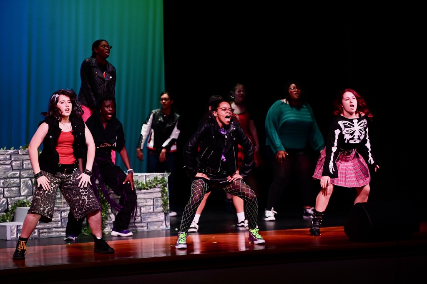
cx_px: 214
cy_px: 142
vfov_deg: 10.1
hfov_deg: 15.2
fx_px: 1600
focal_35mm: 135
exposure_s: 1/500
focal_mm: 135
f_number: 2.8
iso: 1600
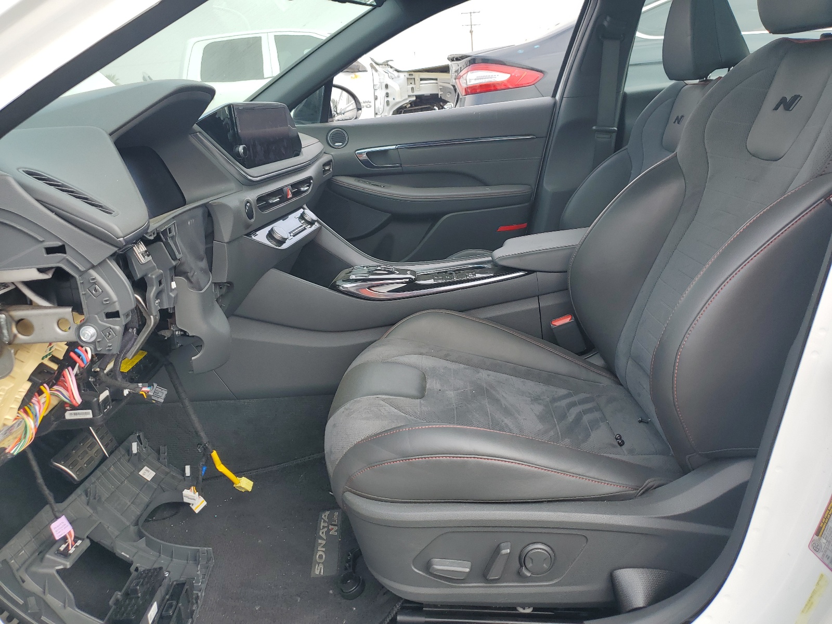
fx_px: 625
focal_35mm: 26
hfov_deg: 67.3
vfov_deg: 53.1
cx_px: 416
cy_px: 312
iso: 50
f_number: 1.5
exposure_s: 1/625
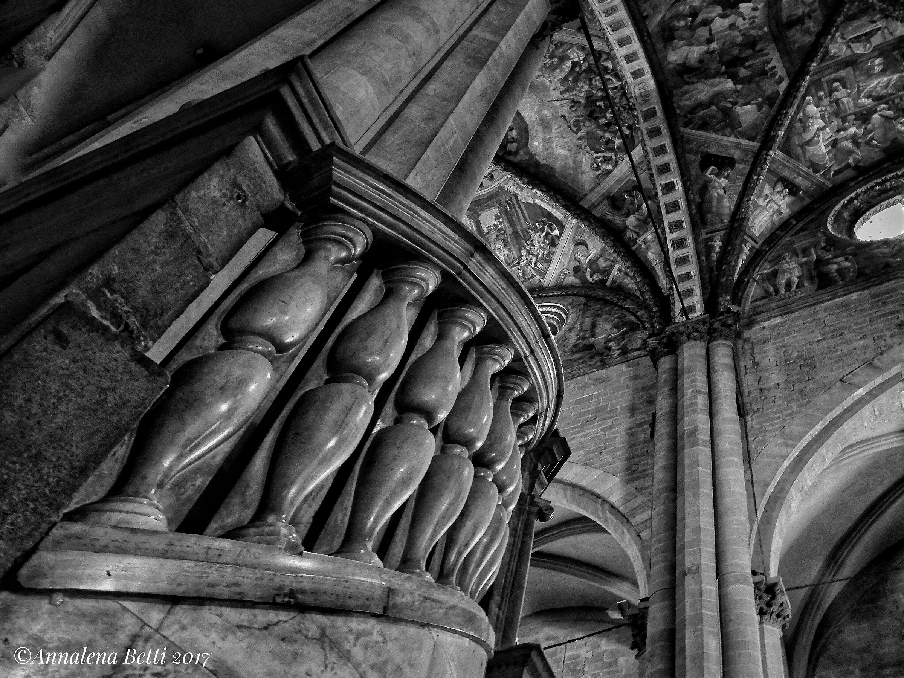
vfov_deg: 46.8
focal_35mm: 30
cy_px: 339
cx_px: 452
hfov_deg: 60.0
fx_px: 783
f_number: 3.5
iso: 800
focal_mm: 5.4
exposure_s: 1/5
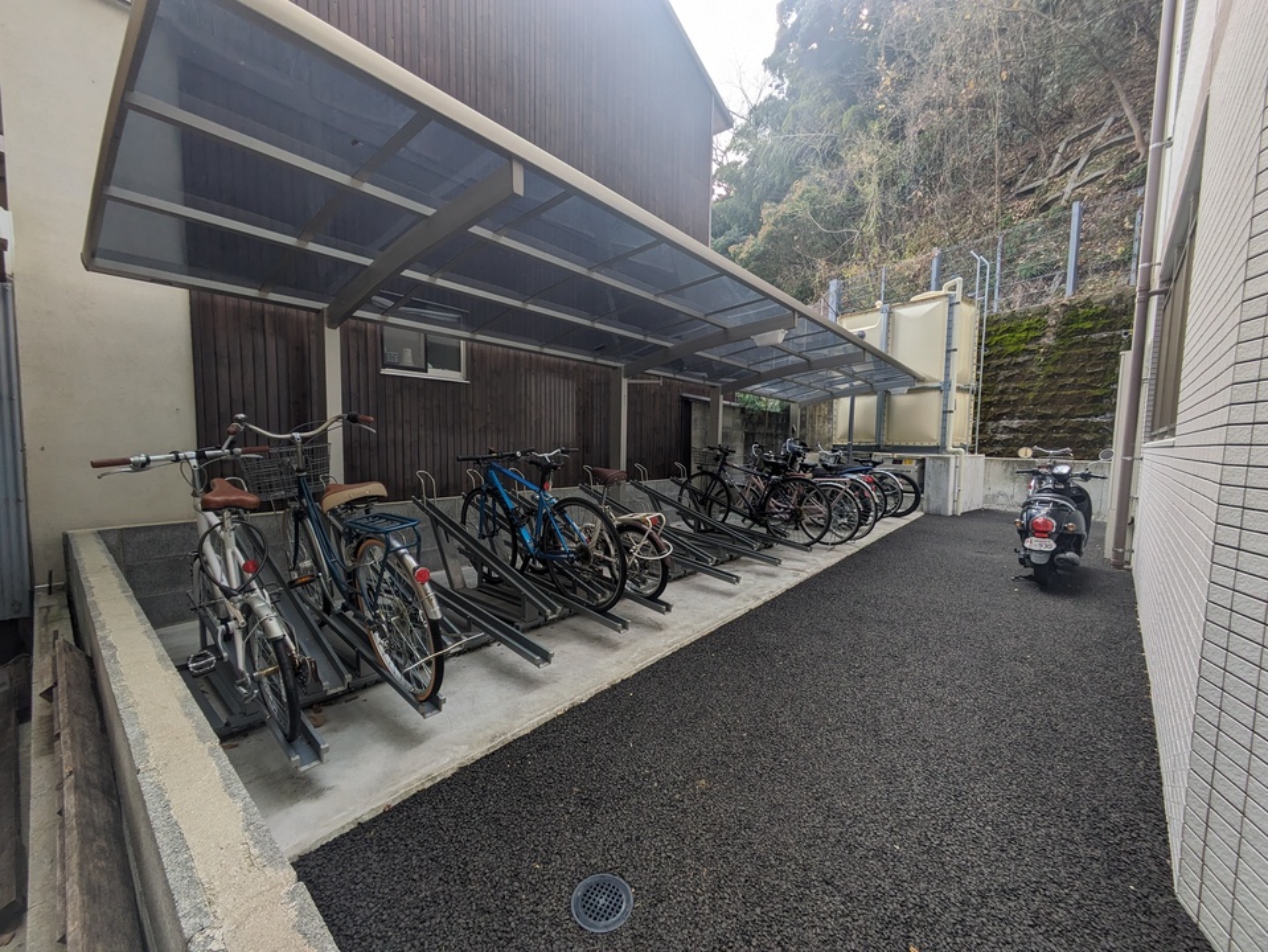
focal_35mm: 14
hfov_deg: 102.0
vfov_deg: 85.7
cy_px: 476
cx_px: 634
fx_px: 513
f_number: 2.2
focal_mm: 1.83
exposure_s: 1/158
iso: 40
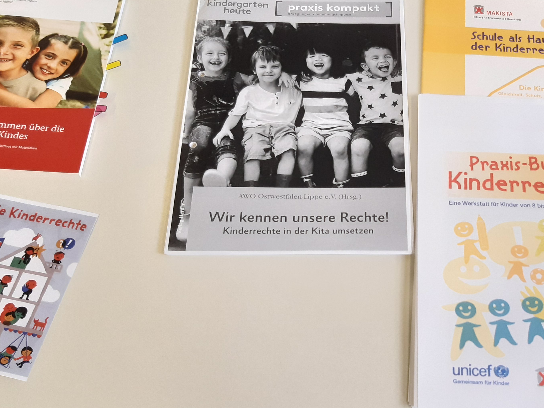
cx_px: 369
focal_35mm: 44
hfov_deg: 42.3
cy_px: 218
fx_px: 691
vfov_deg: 32.9
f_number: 1.7
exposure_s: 1/50
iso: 160
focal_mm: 3.92
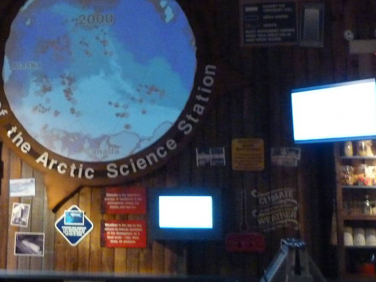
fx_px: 630
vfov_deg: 25.1
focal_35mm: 58
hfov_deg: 32.8
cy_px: 98
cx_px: 108
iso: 800
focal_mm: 4.5
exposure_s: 1/15
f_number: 2.8
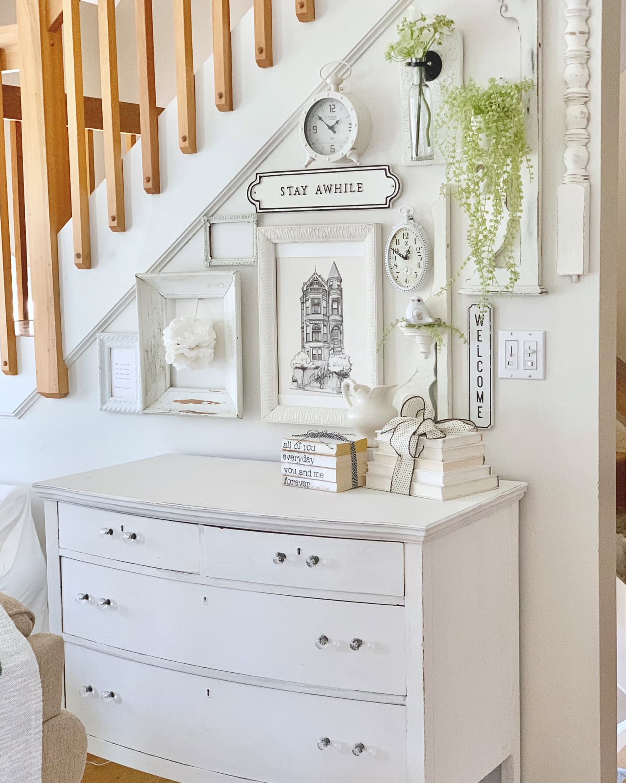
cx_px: 314
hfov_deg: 27.6
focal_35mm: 55
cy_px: 413
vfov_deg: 34.1
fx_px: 1274
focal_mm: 6
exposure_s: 1/60
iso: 200
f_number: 2.4
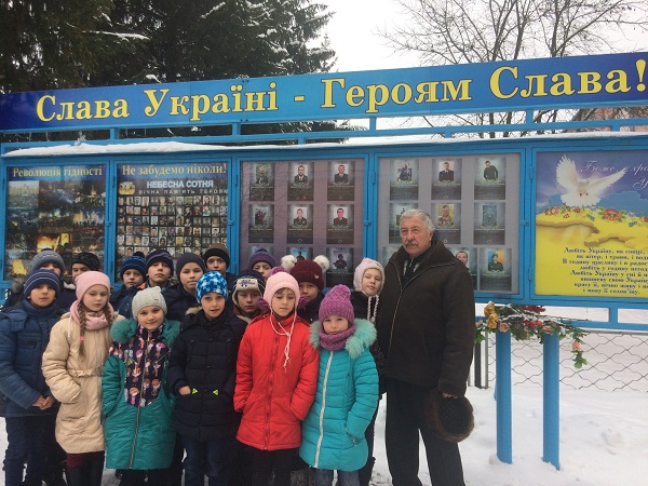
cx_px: 324
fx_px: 543
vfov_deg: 48.2
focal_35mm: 29
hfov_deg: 61.7
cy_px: 243
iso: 32
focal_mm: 4.15
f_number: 2.2
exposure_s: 1/321
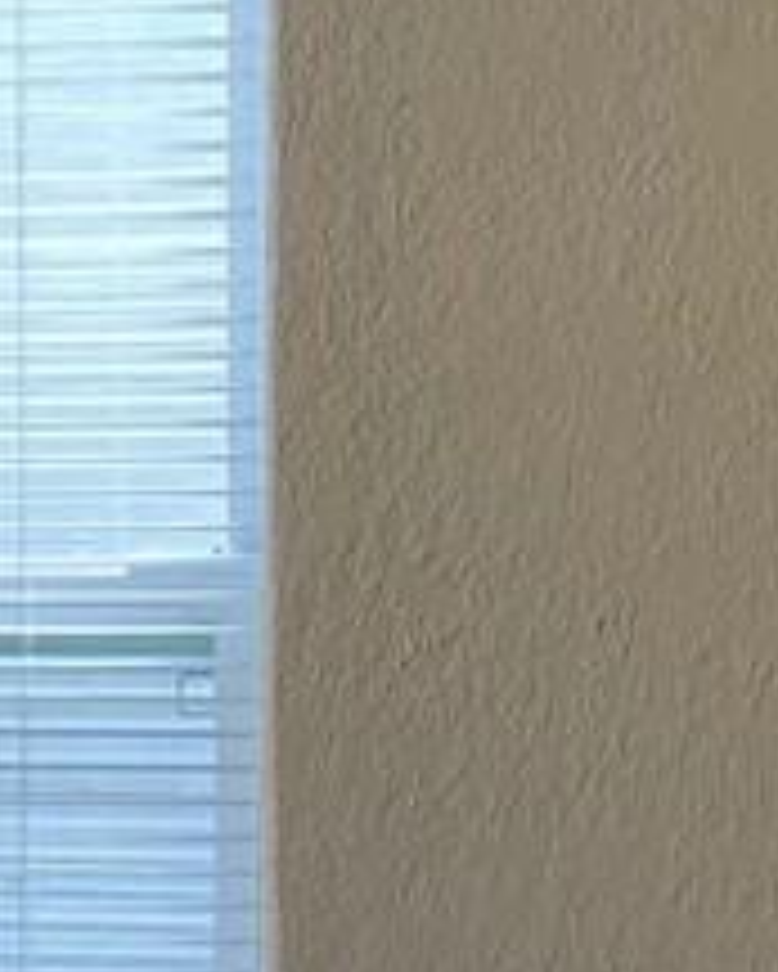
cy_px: 770
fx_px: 5407
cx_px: -225
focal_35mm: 188
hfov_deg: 8.1
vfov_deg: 10.2
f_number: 1.8
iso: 100
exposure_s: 1/120
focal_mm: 4.25
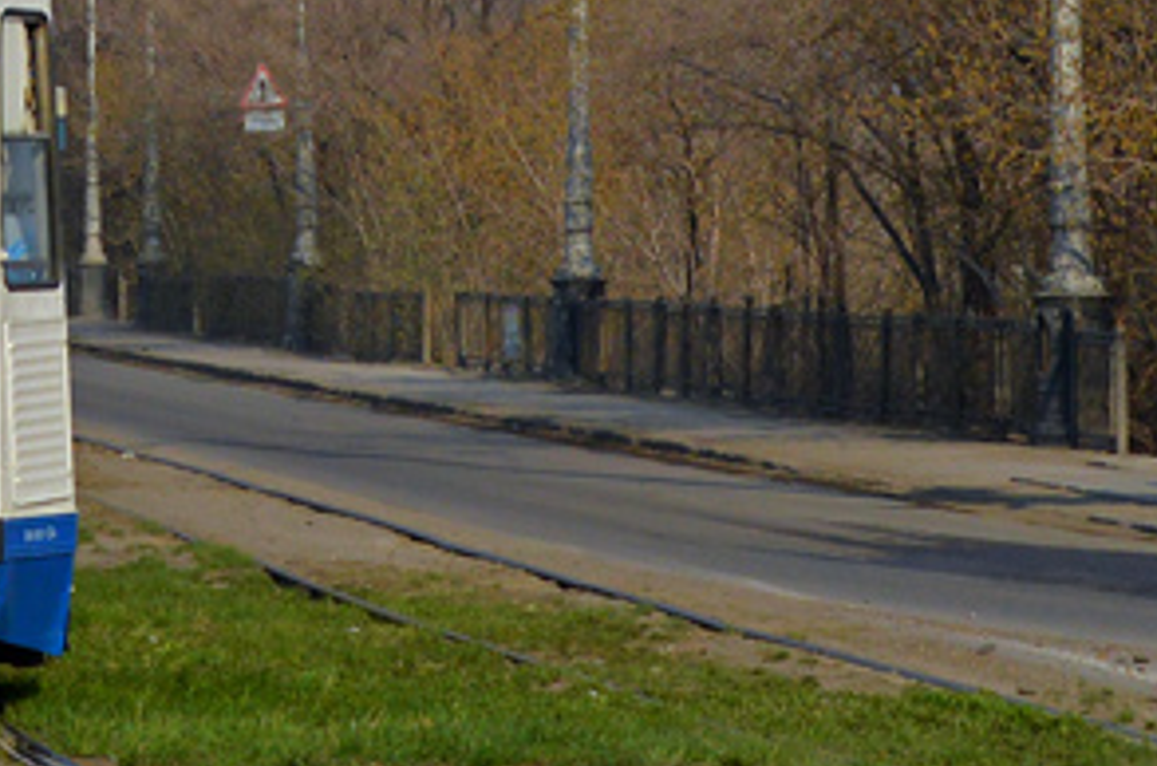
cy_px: -553
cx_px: -245
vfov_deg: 5.5
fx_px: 7889
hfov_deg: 8.3
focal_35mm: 246
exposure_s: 1/2000
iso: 400
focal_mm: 40
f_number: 7.1
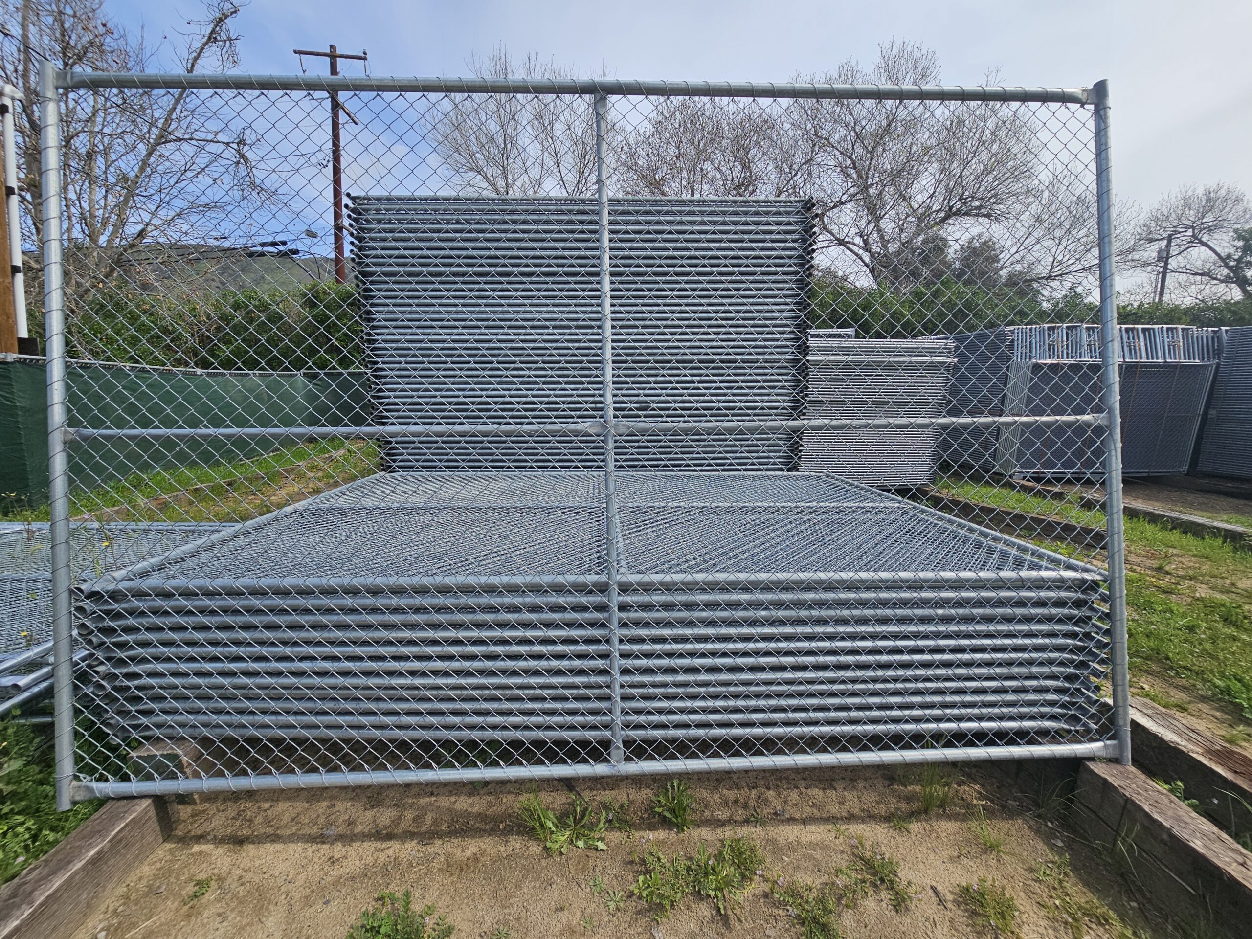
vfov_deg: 89.9
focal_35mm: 13
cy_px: 470
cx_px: 626
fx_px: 470
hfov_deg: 106.2
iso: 50
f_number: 2.2
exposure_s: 1/2071
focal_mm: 2.2
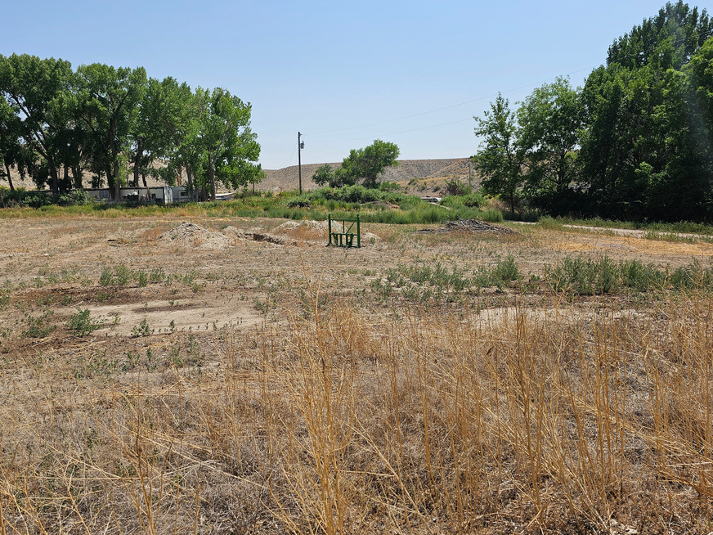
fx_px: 556
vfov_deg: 51.3
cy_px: 253
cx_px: 316
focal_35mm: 27
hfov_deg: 65.1
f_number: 1.7
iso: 10
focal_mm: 6.3
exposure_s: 1/1321
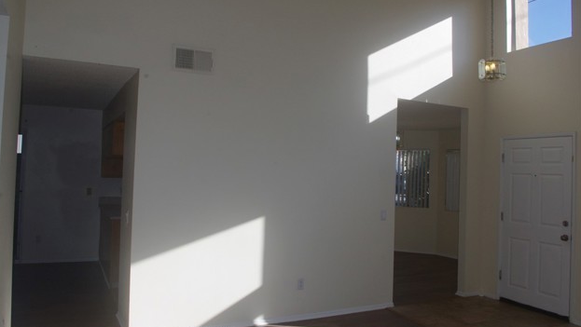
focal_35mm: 29
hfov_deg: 66.0
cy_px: 151
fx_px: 447
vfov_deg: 40.2
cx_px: 284
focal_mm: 18
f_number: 13
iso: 400
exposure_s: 1/180
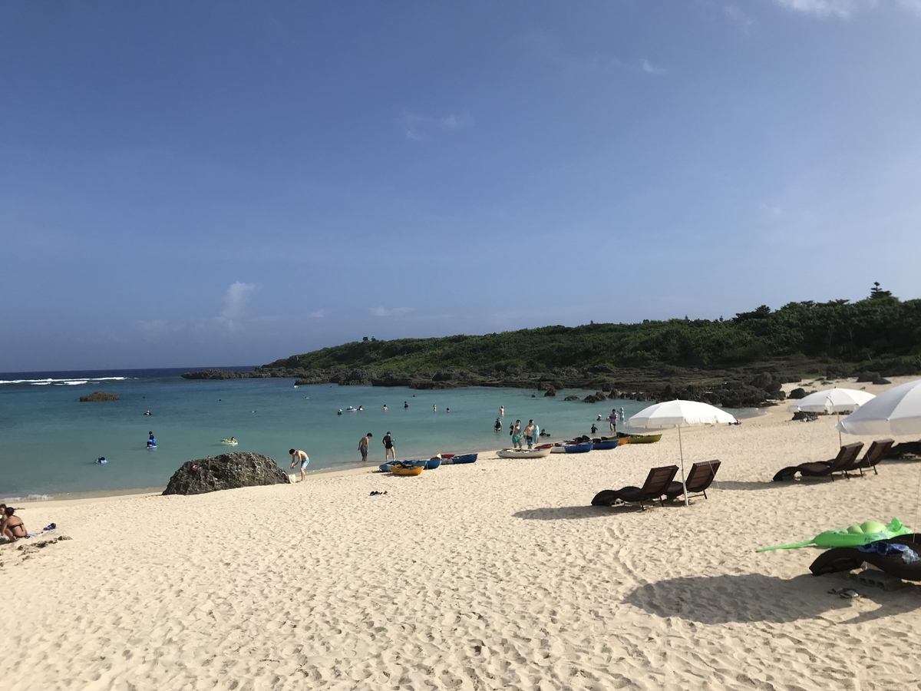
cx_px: 460
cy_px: 346
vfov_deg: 49.7
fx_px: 745
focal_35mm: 28
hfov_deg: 63.4
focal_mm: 3.99
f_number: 1.8
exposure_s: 1/5650
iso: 20
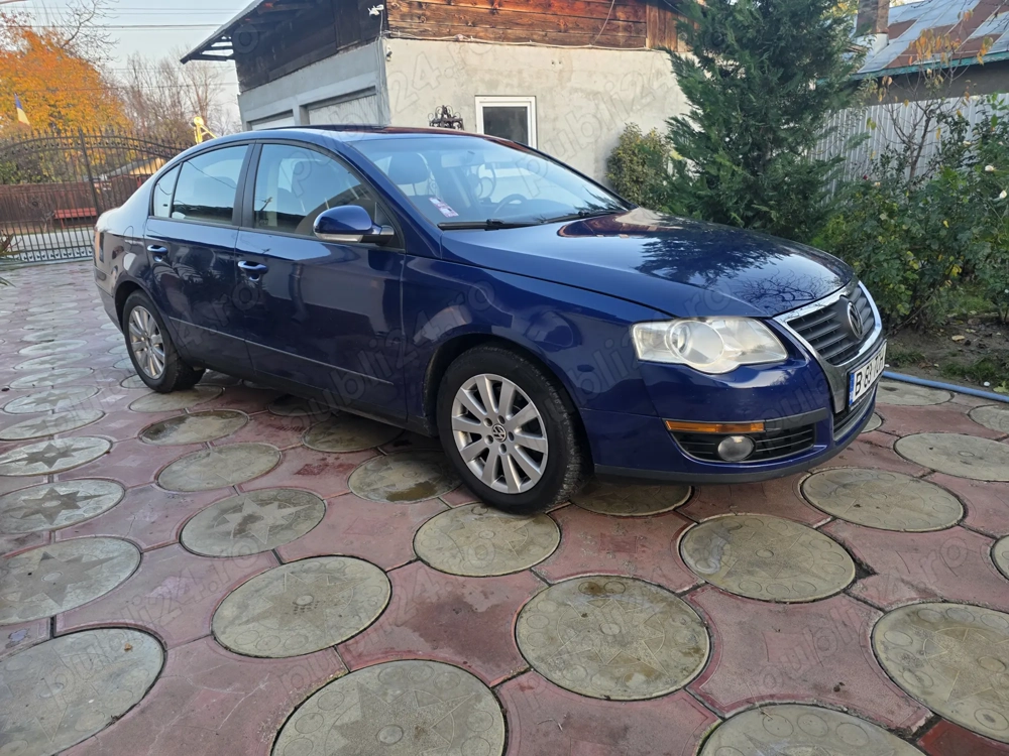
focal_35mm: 23
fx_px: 670
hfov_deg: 73.9
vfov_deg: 58.9
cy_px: 378
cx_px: 504
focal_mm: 6.3
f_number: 1.7
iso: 80
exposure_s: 1/180
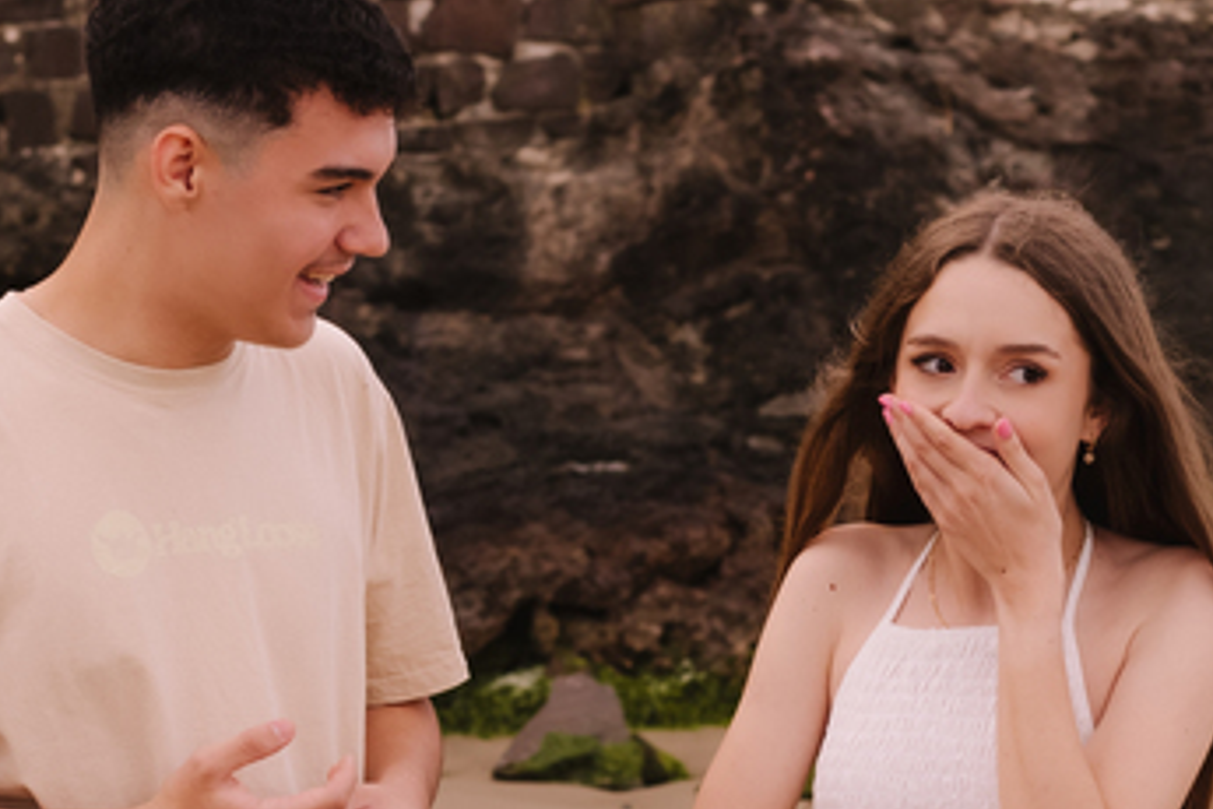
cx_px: 647
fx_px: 5862
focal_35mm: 174
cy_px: 1182
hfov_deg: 11.8
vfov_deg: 7.8
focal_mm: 50
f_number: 5
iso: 200
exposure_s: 1/400
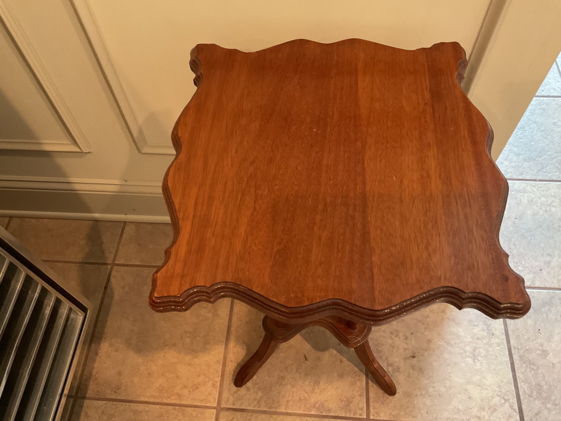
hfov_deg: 61.7
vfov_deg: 48.2
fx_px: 470
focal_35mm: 29
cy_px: 210
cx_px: 280
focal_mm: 3
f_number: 1.8
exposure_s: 1/30
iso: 250
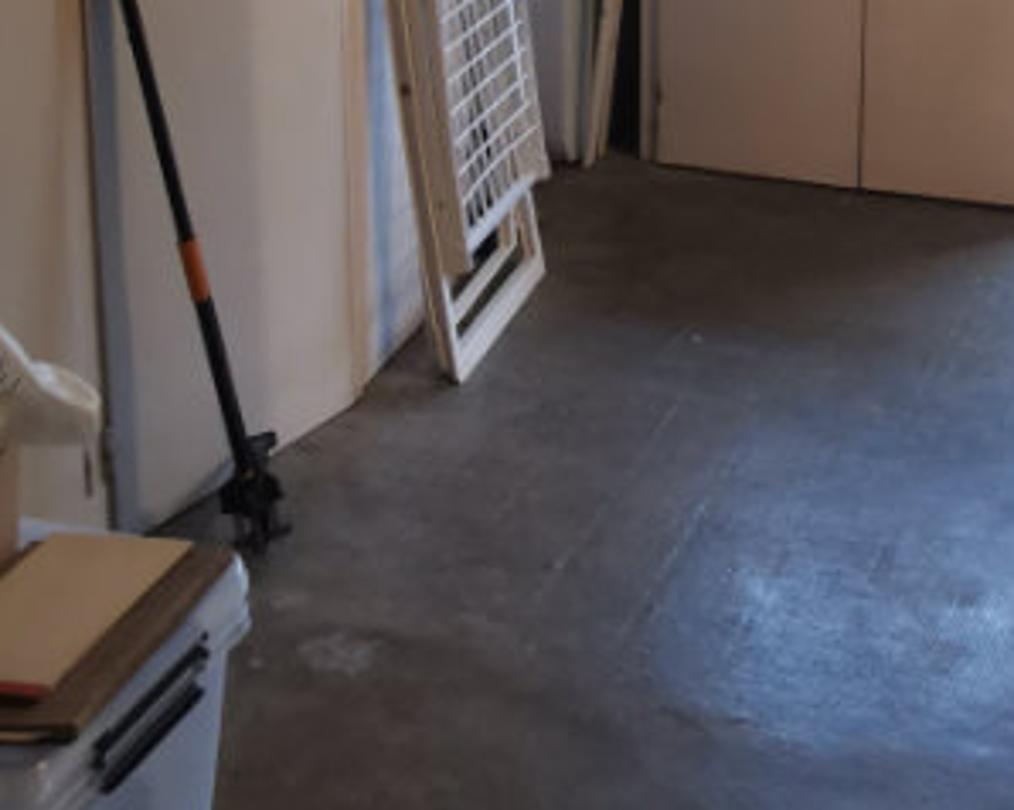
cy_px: -112
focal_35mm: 57
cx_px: 813
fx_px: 1709
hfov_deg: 32.1
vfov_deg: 24.6
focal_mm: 2.3
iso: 400
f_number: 2.2
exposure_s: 1/25
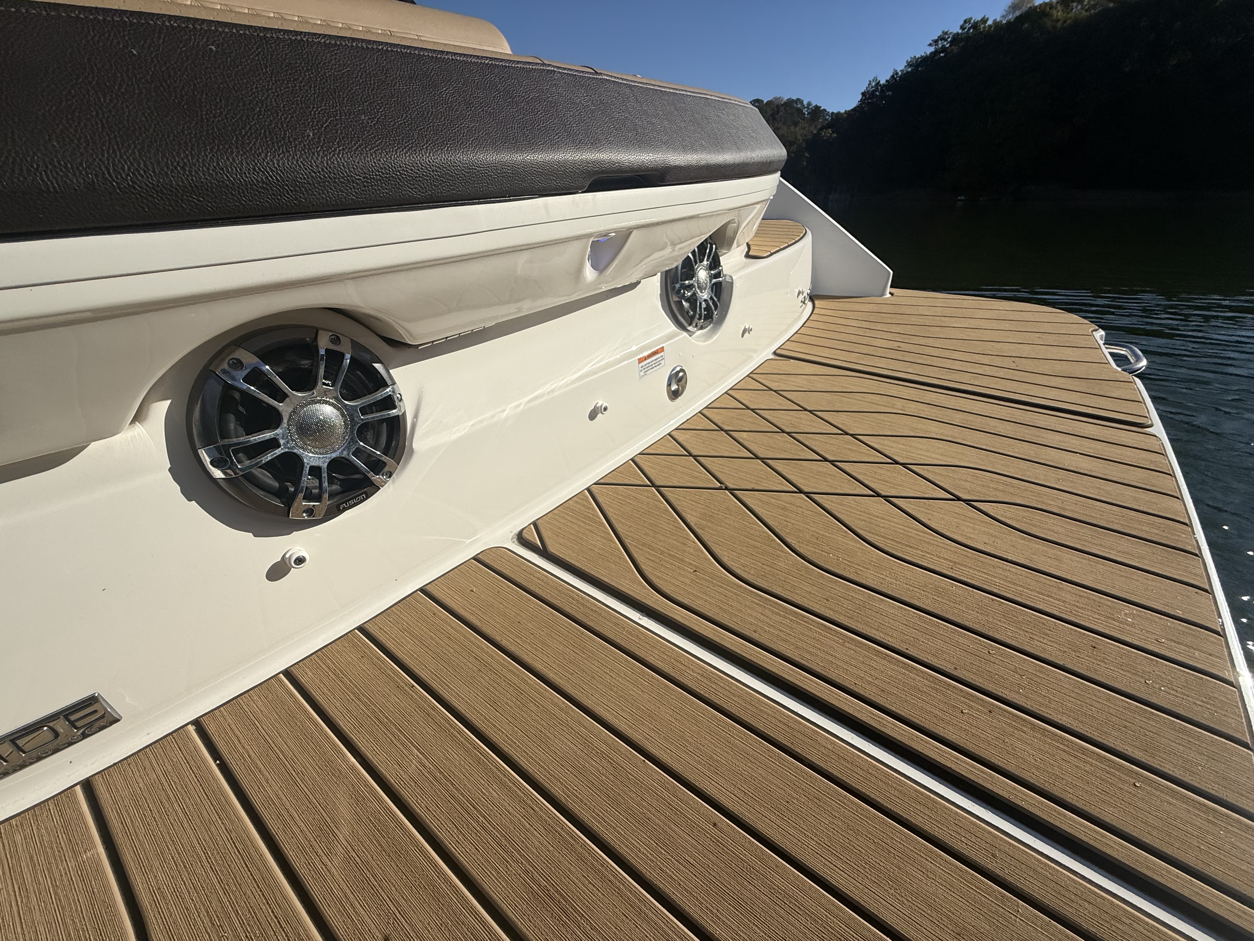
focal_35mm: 14
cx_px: 627
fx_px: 507
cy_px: 470
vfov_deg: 85.7
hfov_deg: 102.1
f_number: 2.2
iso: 50
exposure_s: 1/6803
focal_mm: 2.22
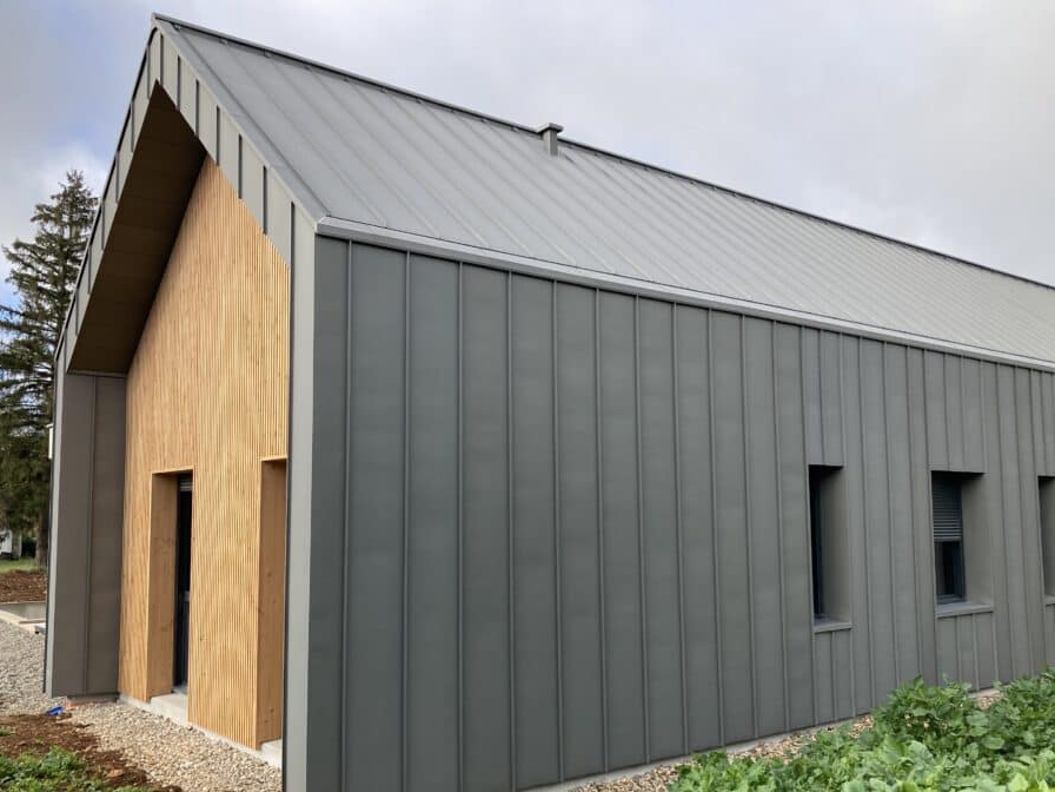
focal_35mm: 32
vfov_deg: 44.1
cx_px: 500
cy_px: 434
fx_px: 975
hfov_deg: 56.8
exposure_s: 1/727
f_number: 1.8
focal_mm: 3.99
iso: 20
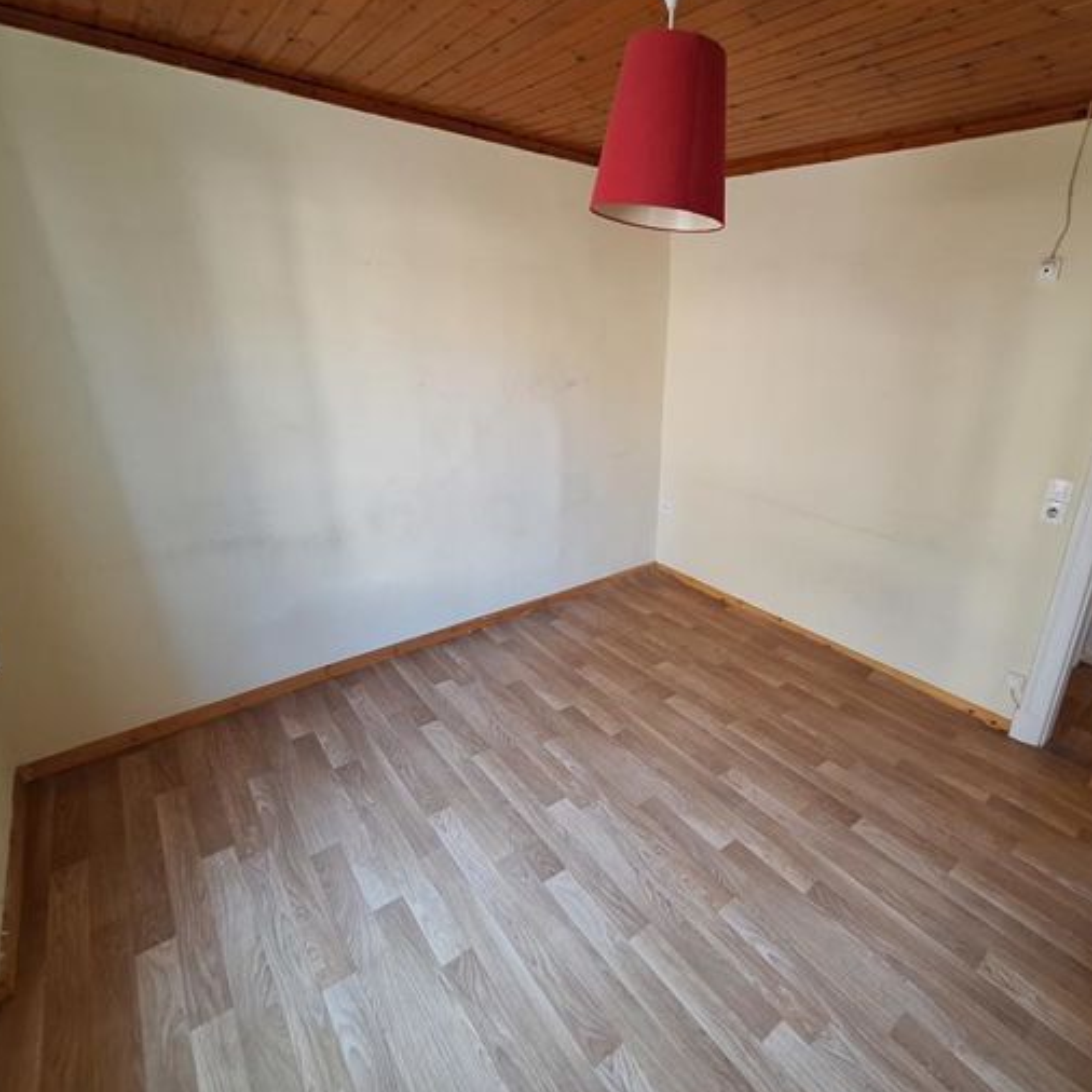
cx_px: 642
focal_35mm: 16
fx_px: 571
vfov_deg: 87.4
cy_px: 542
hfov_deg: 86.6
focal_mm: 1.74
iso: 160
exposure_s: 1/40
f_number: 2.2
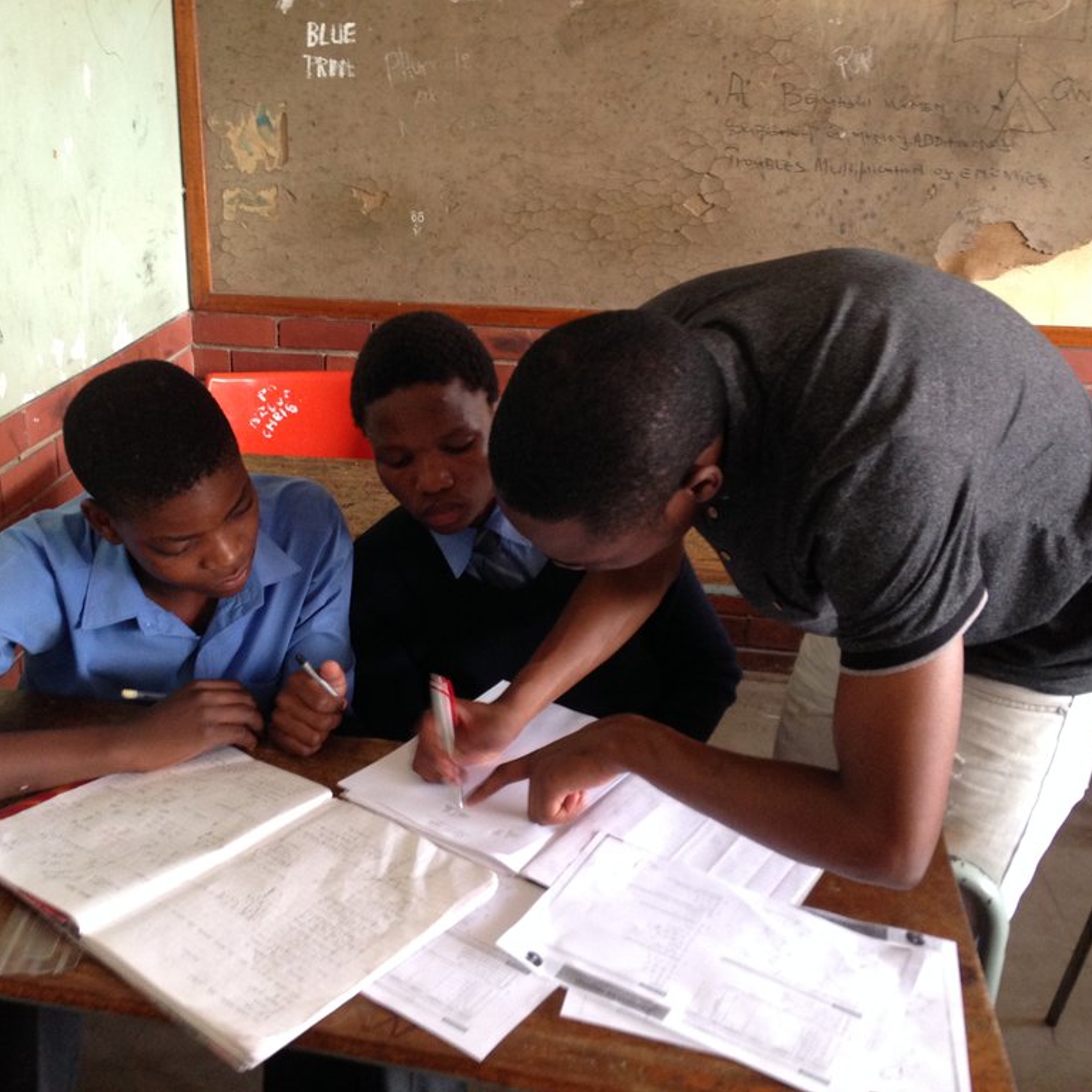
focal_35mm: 39
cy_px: 546
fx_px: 1392
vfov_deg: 42.8
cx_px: 418
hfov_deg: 42.6
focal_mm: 4.12
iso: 160
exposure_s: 1/20
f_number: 2.4
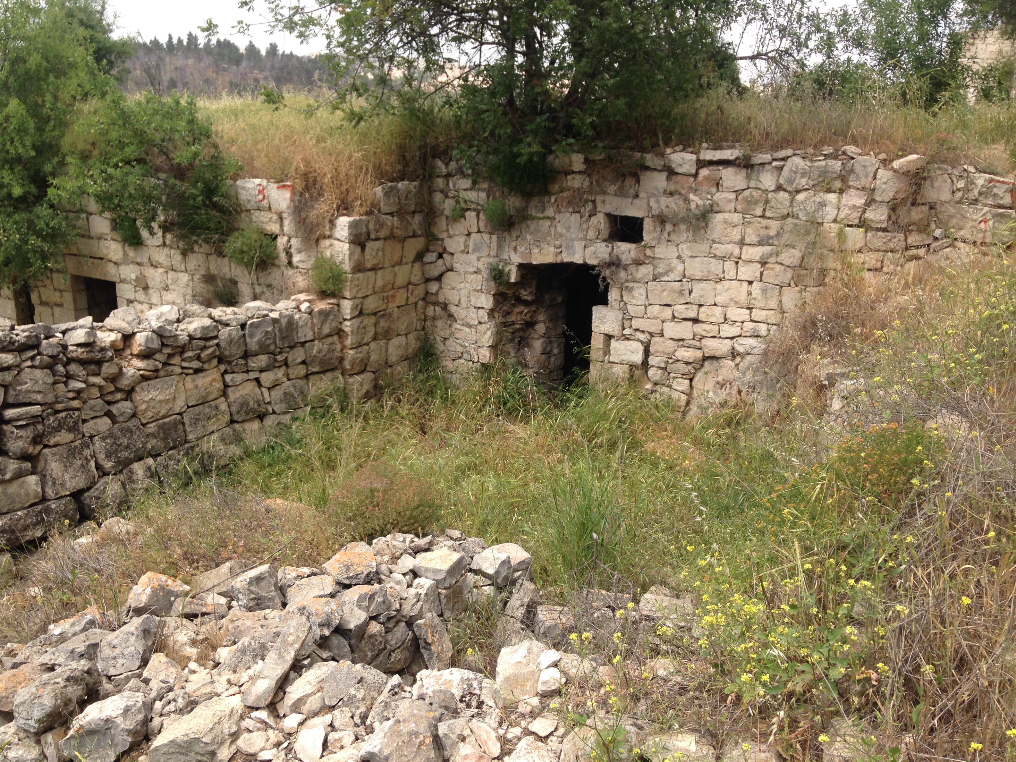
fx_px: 998
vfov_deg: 41.8
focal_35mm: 34
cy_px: 392
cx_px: 496
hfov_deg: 54.0
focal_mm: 4.12
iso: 50
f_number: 2.4
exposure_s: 1/903
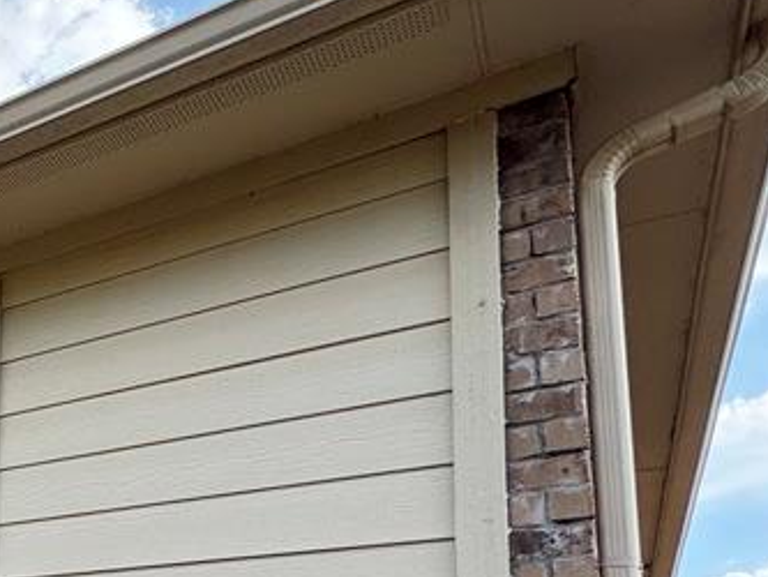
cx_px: -307
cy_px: 630
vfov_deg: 30.2
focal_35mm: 43
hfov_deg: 30.6
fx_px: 954
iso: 40
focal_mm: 2.22
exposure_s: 1/533
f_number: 2.2
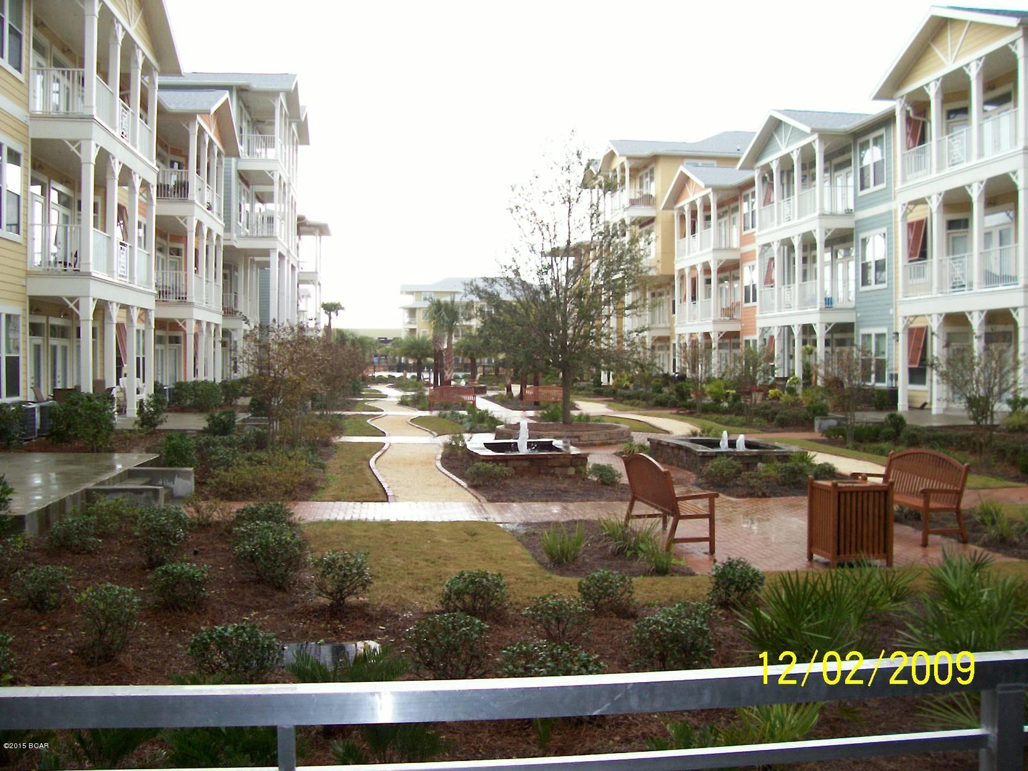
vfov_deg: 41.8
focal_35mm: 34
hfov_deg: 54.0
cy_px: 386
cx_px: 514
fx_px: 1010
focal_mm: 5.6
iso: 140
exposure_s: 1/133
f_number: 2.7
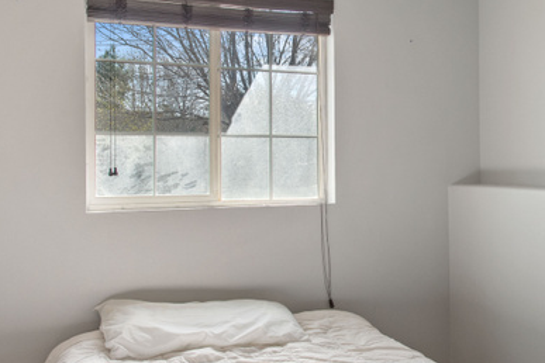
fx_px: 681
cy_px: 172
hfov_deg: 43.3
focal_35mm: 45
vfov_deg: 29.9
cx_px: 342
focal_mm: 17
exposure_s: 1/15
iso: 250
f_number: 11
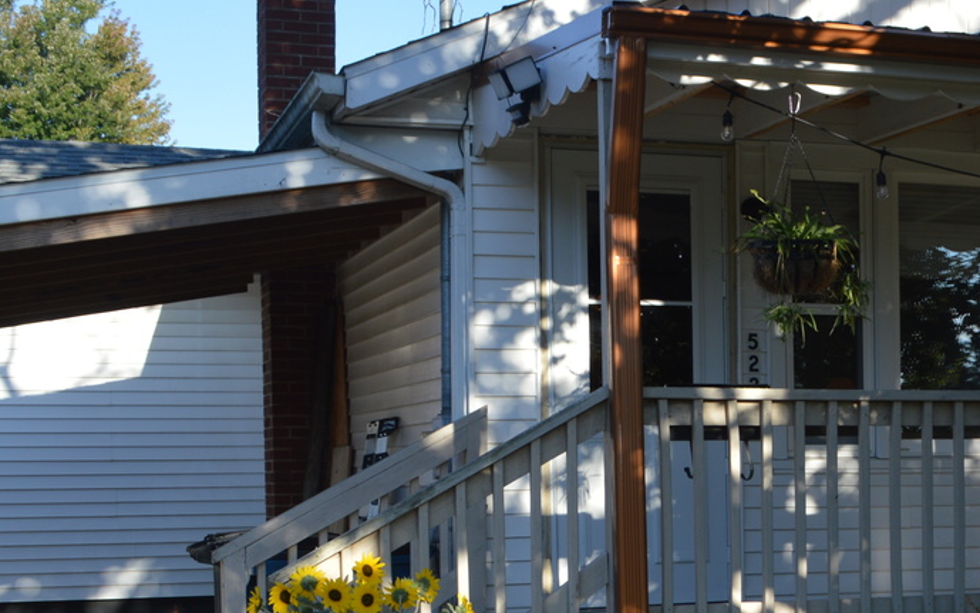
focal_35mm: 72
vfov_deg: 17.9
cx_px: 875
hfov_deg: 27.6
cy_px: 538
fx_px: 1923
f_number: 6.3
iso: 100
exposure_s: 1/160
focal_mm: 20
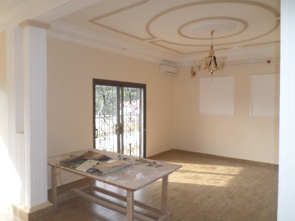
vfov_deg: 54.9
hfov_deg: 69.4
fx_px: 213
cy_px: 110
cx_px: 148
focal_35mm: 25
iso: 120
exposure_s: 1/60
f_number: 2.5
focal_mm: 4.5
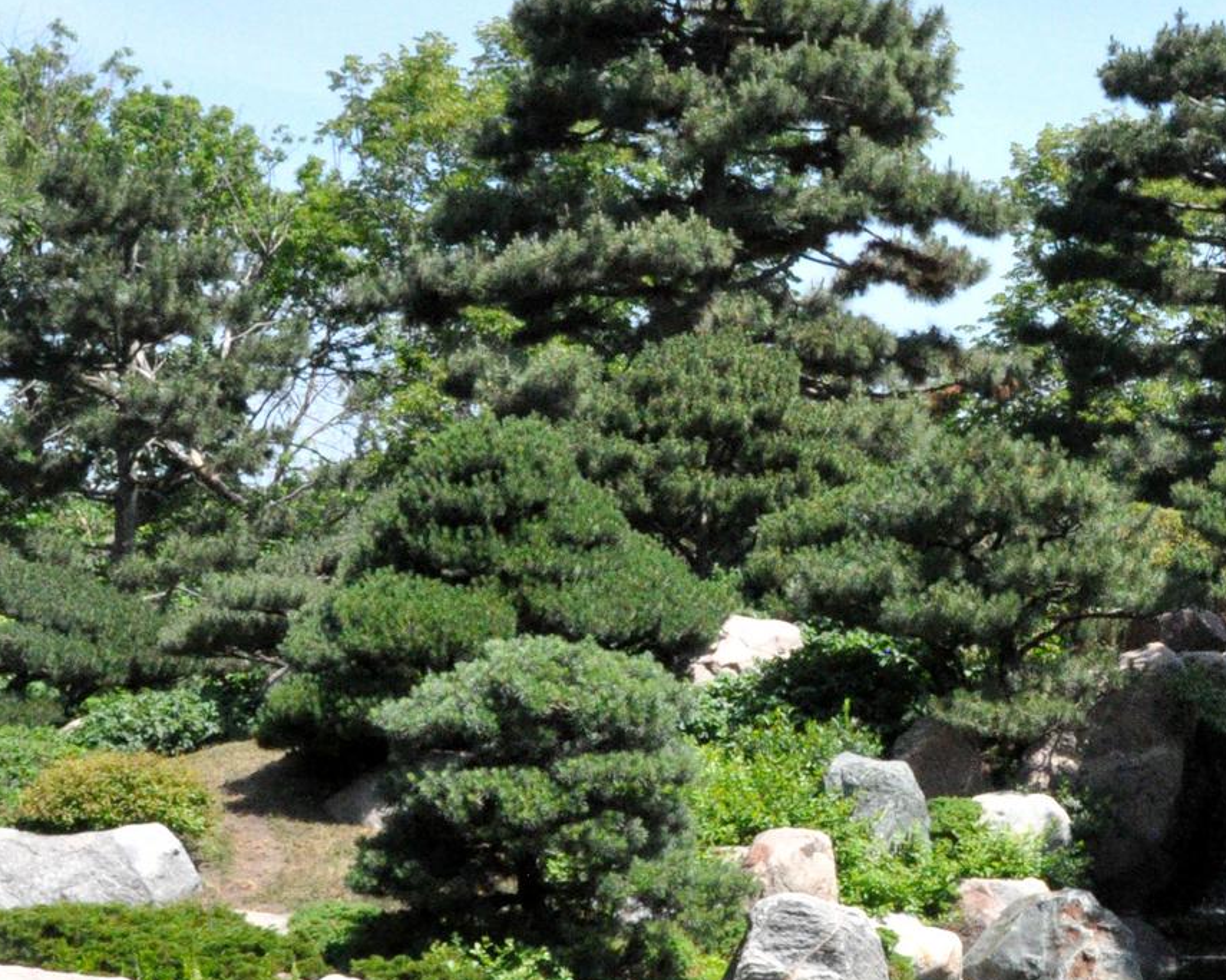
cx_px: 1146
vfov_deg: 20.7
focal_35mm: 74
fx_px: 2685
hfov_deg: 24.8
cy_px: 607
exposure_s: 1/500
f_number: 22
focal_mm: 18
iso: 3200
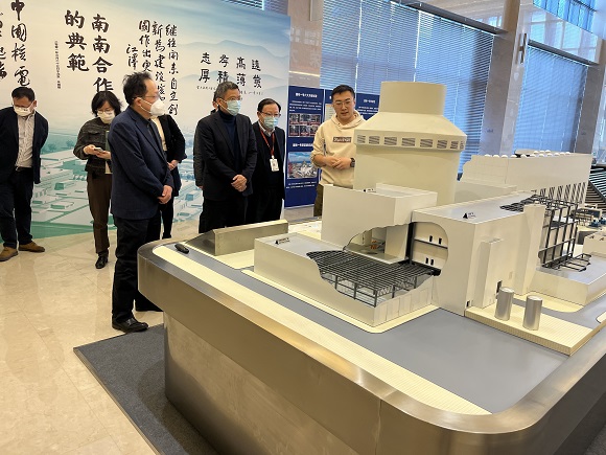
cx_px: 303
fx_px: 455
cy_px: 228
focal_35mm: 26
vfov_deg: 53.1
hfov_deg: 67.3
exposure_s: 1/50
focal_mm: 5.1
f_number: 1.6
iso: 64
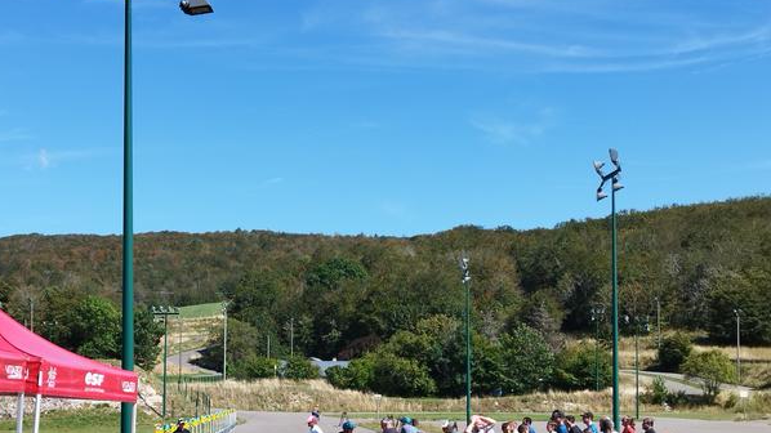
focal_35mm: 35
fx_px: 715
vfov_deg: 33.0
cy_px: 327
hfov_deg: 55.5
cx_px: 257
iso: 50
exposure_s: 1/649
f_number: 1.89
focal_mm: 5.89
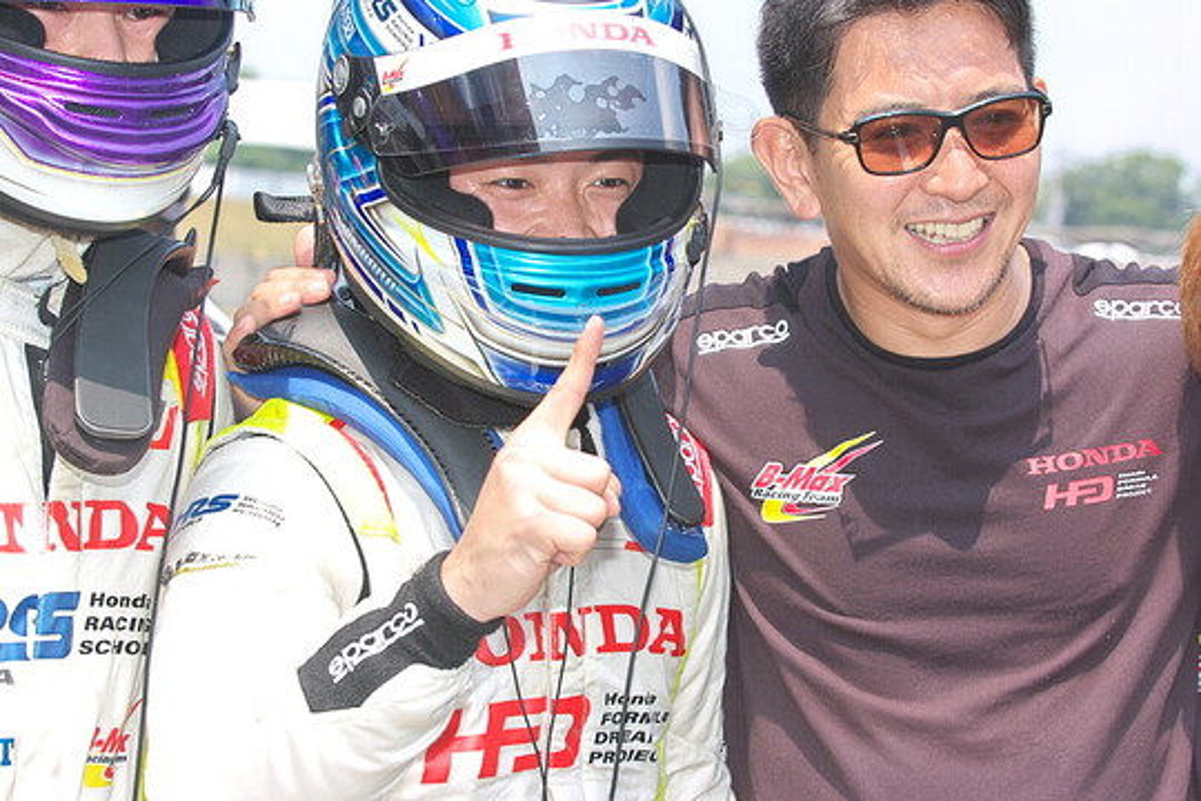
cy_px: 400
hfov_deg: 19.5
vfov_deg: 13.0
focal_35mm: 105
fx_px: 3503
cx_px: 600
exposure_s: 1/200
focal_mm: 70
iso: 200
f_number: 9
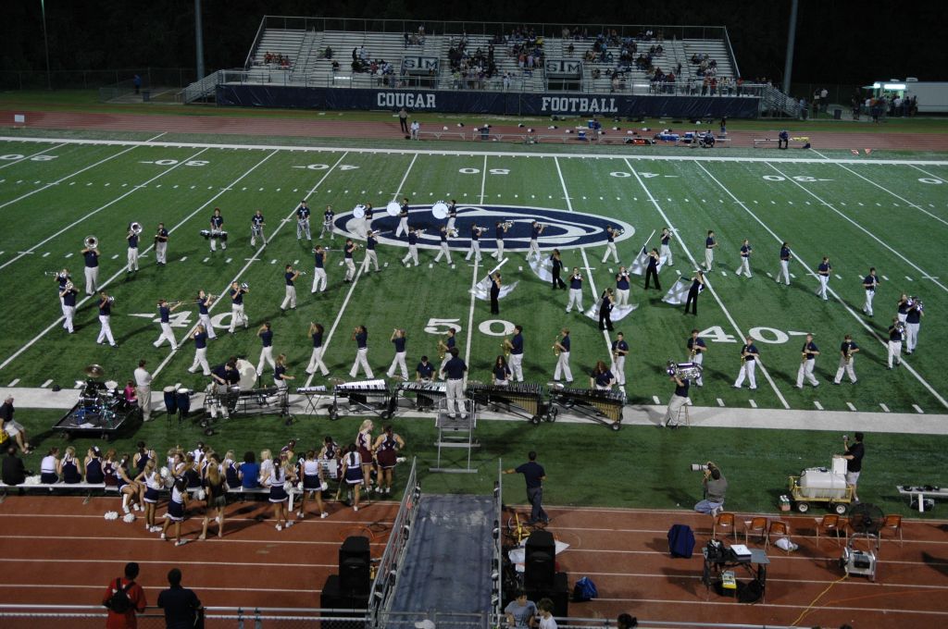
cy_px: 314
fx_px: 1223
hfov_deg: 42.4
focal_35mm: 46
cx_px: 474
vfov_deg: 28.9
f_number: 2.8
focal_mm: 31
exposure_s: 1/60
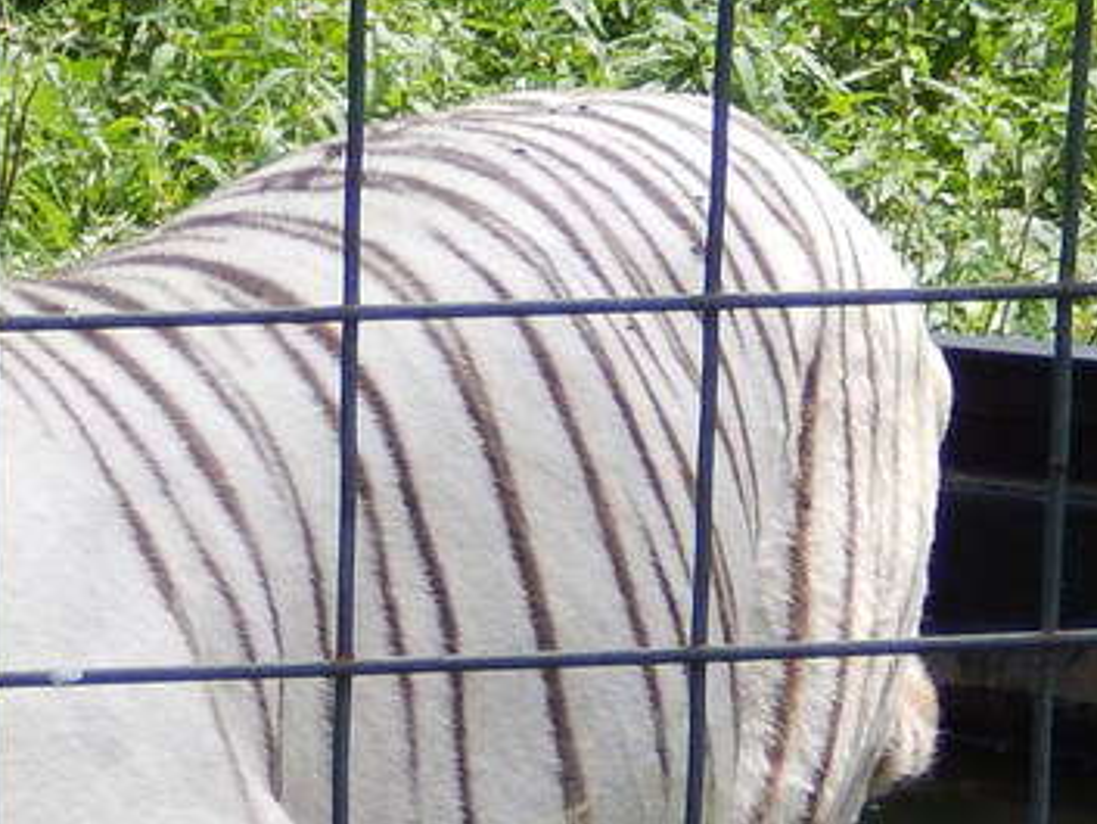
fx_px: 5896
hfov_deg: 10.4
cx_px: -233
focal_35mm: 186
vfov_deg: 8.0
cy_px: 653
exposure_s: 1/200
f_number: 4.2
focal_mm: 7.3
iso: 125
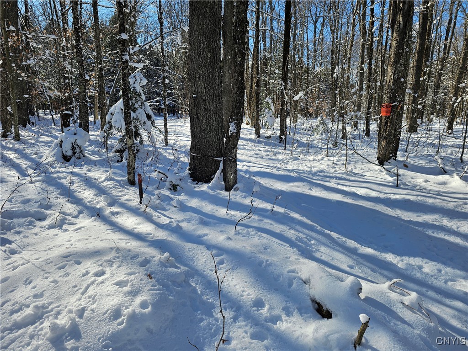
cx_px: 234
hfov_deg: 73.9
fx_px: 311
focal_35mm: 23
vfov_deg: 58.9
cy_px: 176
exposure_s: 1/435
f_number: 1.7
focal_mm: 6.3
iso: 10
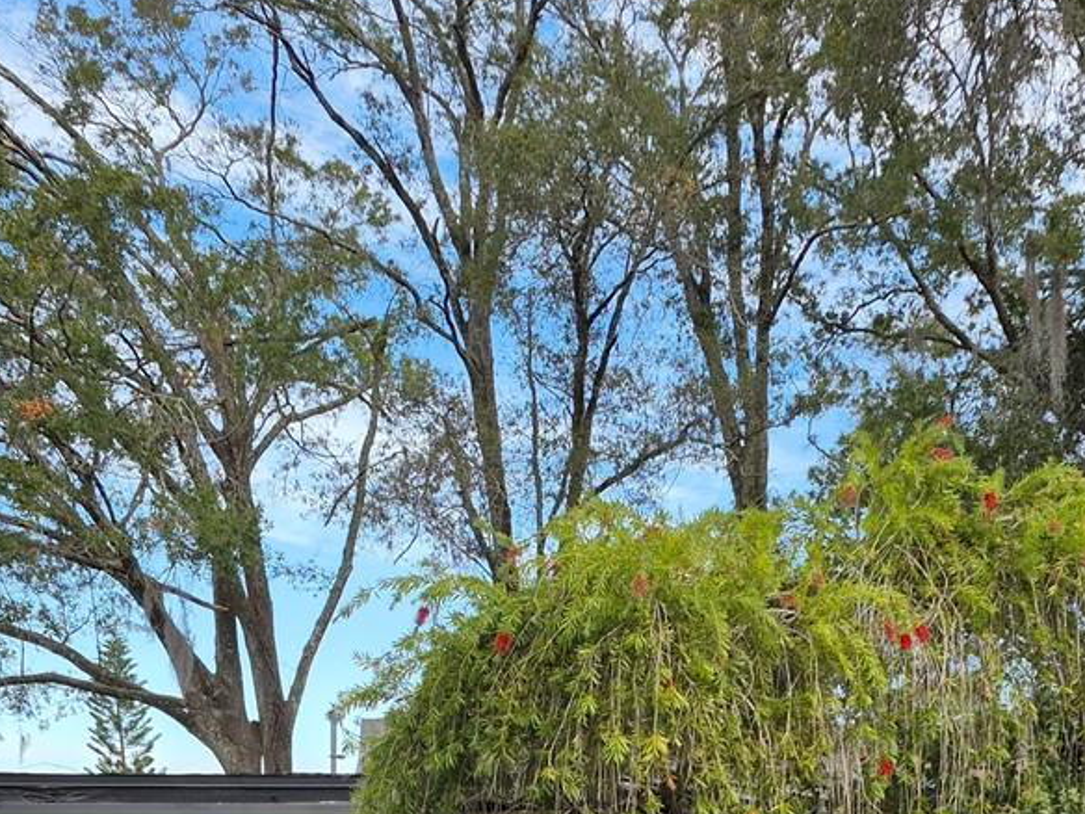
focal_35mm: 63
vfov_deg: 21.5
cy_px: 998
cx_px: 676
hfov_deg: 30.6
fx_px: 1975
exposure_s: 1/314
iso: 25
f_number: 1.8
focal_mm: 5.4
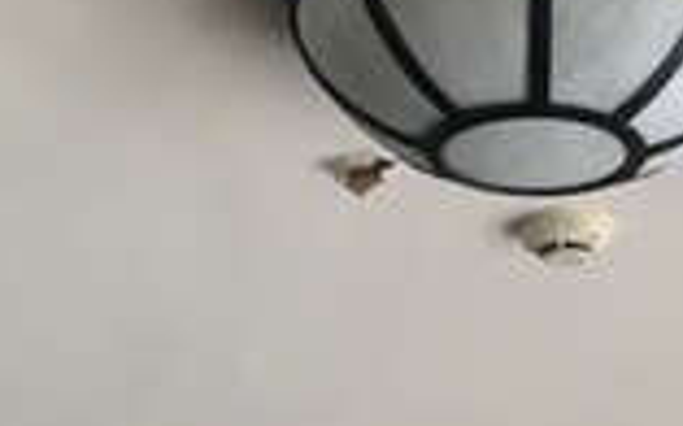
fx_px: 2921
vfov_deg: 7.1
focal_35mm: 157
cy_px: 1465
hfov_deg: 13.3
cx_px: 492
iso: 160
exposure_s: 1/30
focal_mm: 4.15
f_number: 2.2
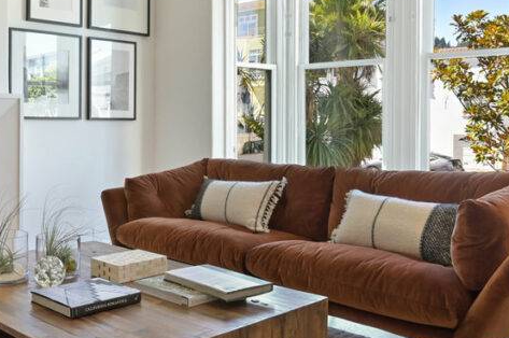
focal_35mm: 40
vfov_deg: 33.2
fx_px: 566
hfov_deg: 44.9
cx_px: 71
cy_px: 144
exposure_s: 1/30
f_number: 9
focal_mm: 18.5
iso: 800
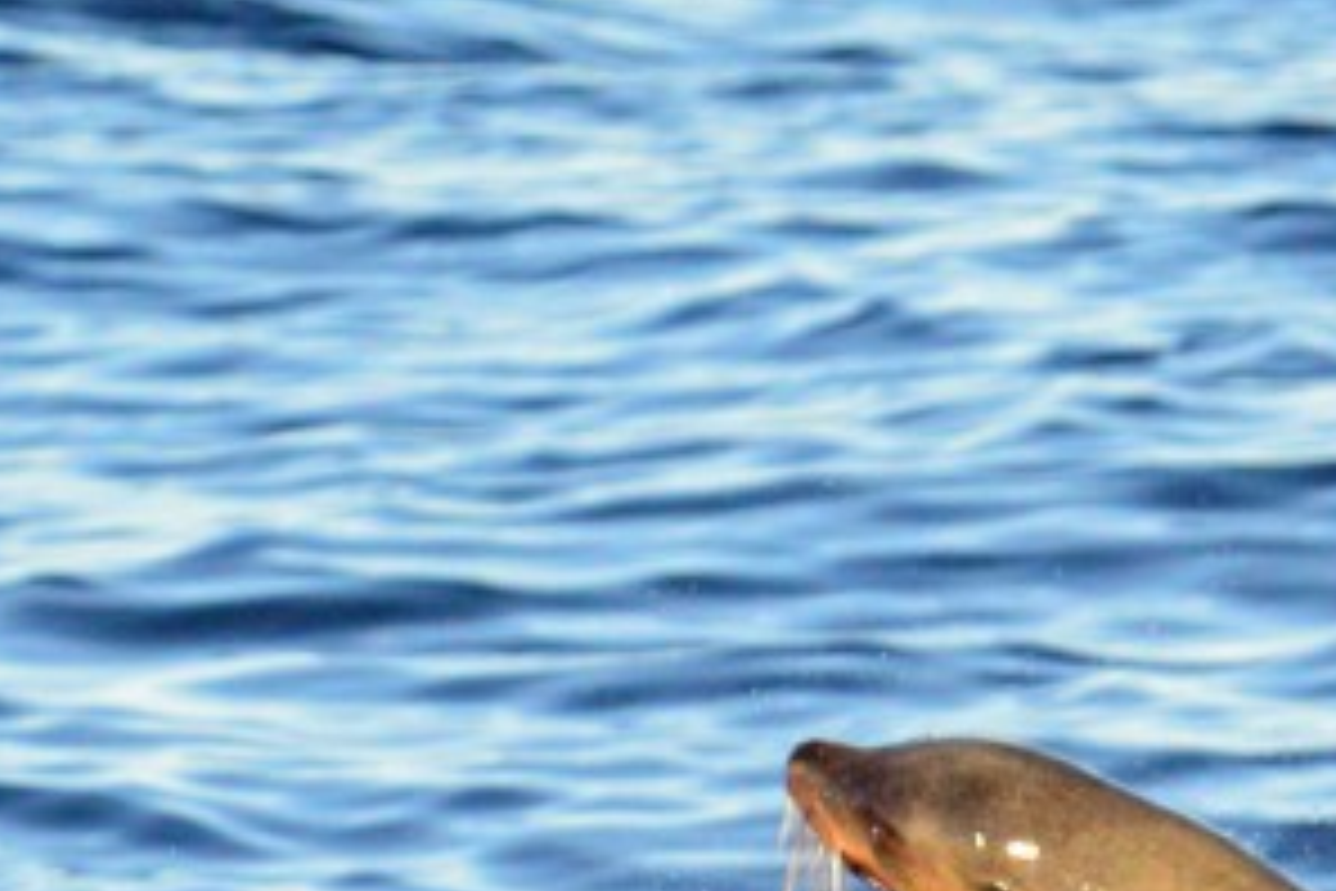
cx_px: 1961
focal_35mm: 724
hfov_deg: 2.8
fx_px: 26866
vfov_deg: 1.9
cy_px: 1289
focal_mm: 210
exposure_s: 1/4000
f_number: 6.3
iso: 2000
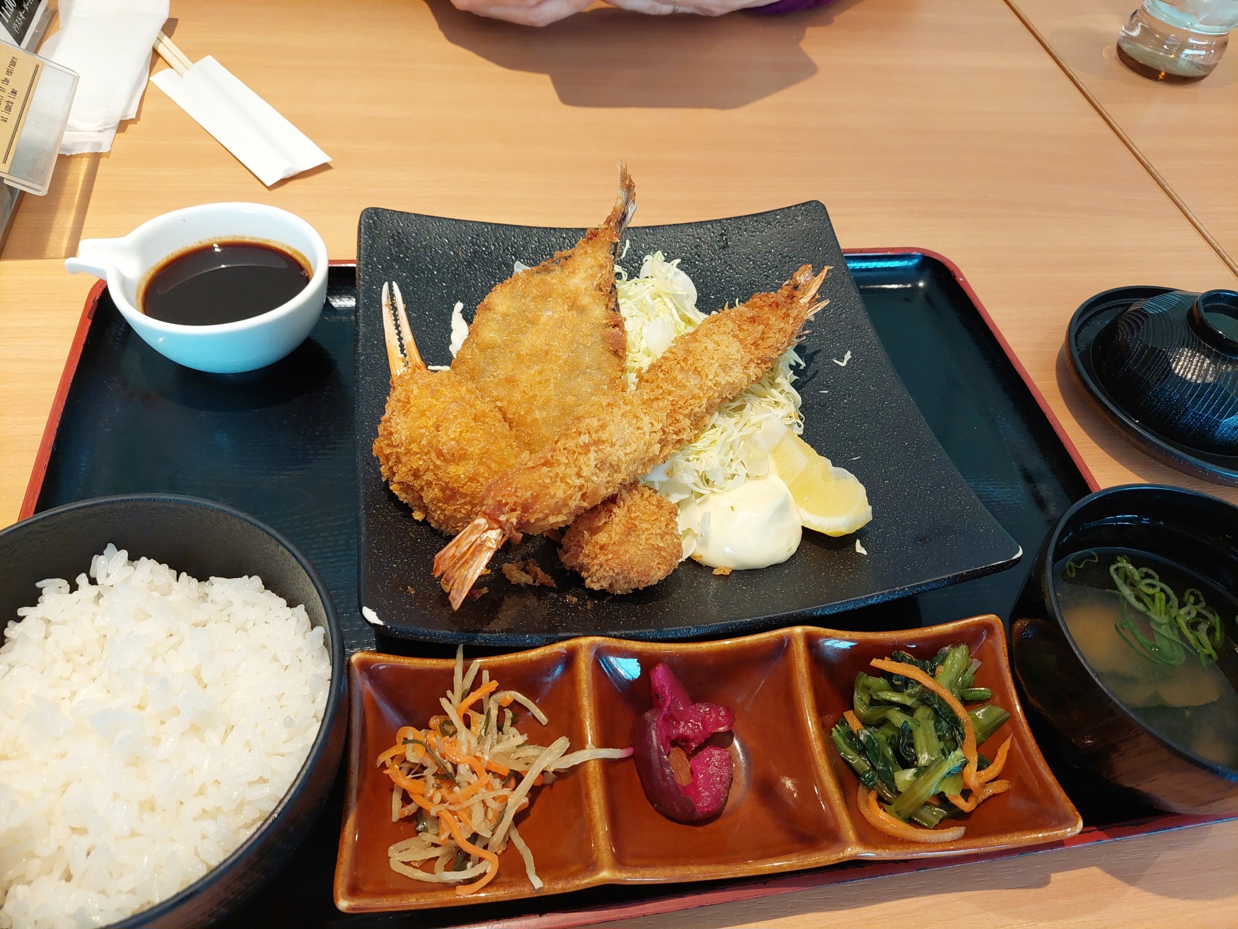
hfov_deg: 71.6
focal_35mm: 24
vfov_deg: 56.8
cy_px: 464
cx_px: 619
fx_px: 858
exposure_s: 1/50
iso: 160
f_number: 1.8
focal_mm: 5.23
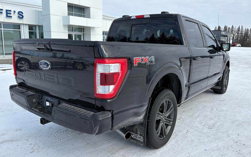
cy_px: 73
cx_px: 124
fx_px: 192
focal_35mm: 28
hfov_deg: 66.5
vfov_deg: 44.5
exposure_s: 1/2639
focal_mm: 5.96
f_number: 1.6
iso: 50
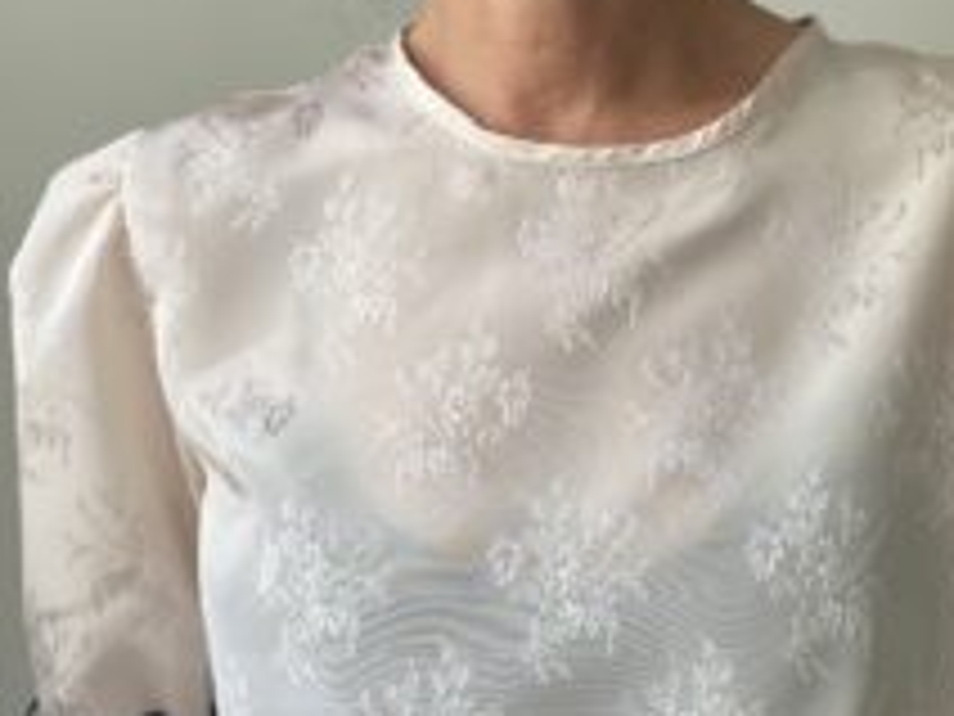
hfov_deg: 20.0
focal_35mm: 98
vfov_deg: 14.9
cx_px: 567
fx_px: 2701
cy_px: 653
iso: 50
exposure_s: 1/122
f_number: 2
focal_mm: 6
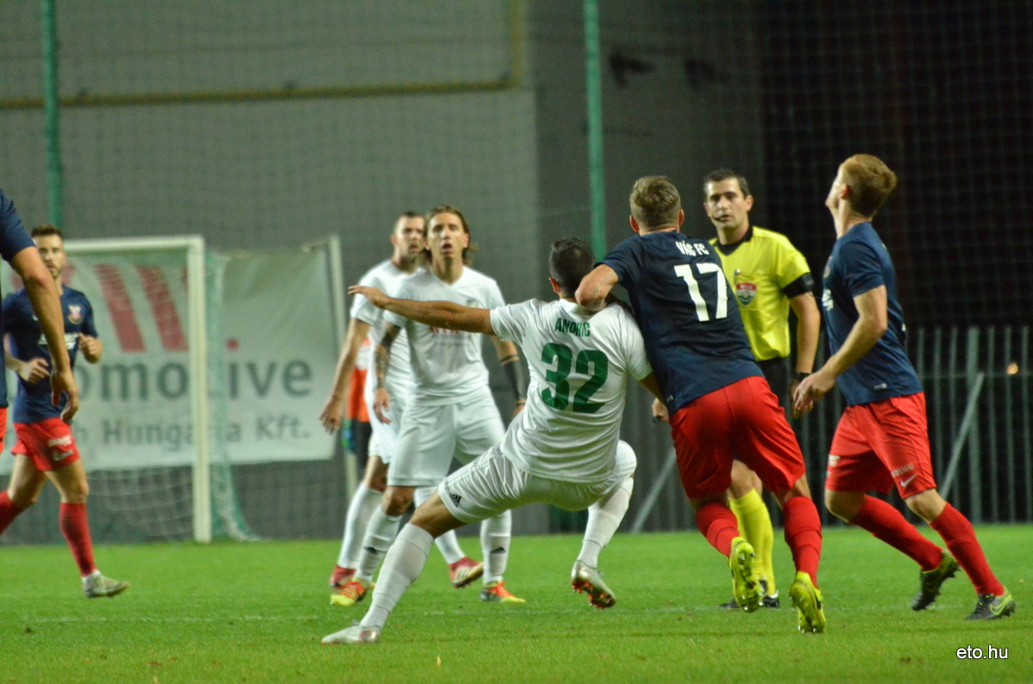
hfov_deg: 4.6
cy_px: 342
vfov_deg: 3.0
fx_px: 12887
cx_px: 516
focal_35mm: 450
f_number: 5.6
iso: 5000
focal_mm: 300
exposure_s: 1/400
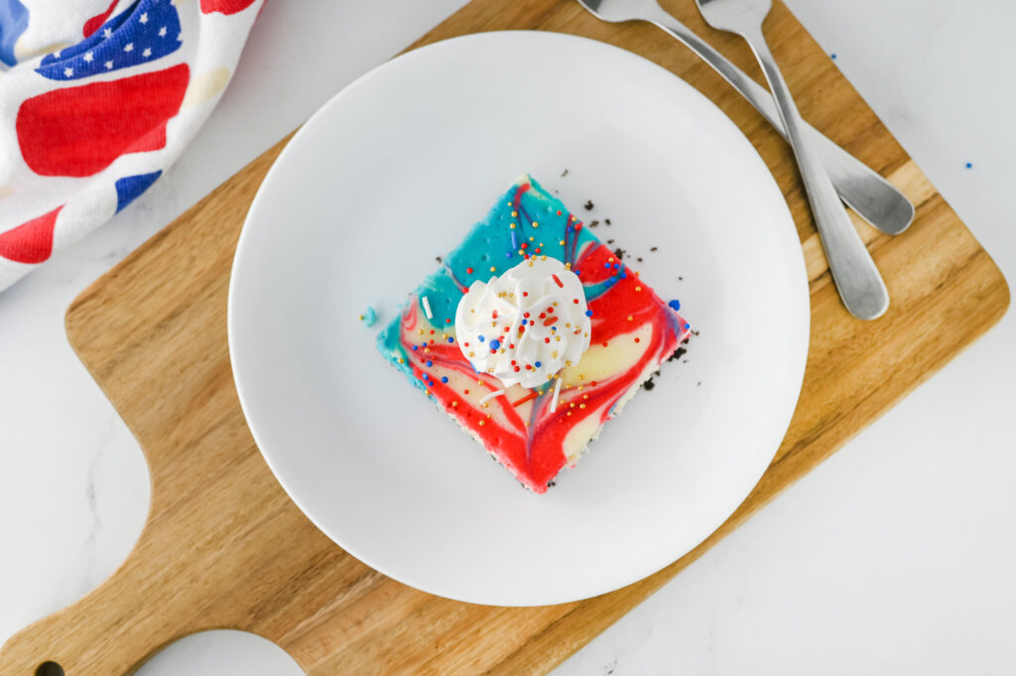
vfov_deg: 26.9
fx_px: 1410
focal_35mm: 50
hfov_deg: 39.6
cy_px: 338
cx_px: 508
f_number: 5.6
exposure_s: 1/100
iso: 160
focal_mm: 50
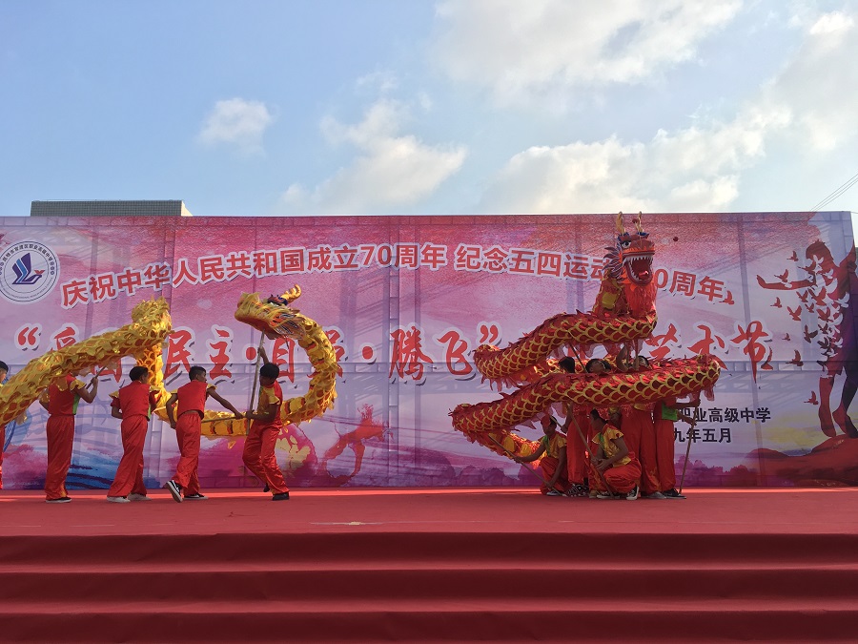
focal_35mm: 29
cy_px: 322
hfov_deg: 61.7
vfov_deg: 48.2
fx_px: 719
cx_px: 429
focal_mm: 4.15
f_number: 2.2
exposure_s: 1/615
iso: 25
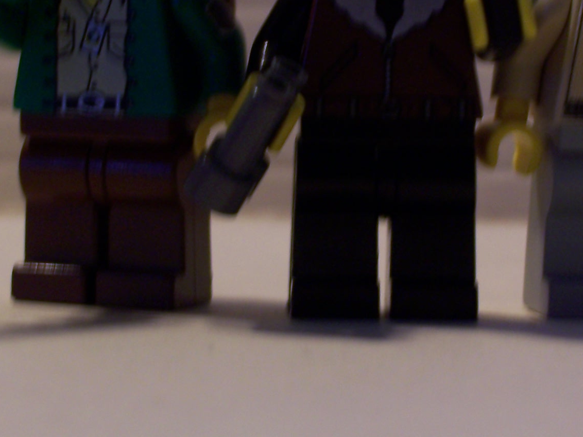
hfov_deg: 11.3
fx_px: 2947
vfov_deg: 8.5
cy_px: 128
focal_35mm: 175
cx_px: 336
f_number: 3.4
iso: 80
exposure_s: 1/8
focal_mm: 14.7
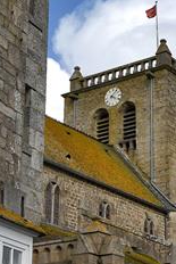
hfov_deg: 14.7
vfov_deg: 21.9
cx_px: 83
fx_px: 681
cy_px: 129
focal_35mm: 93
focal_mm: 24
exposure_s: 1/4000
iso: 450
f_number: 5.6
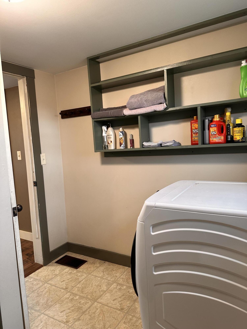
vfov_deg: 71.6
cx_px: 124
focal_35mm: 24
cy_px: 164
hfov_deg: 56.8
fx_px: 228
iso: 200
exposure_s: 1/60
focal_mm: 6.86
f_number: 1.78
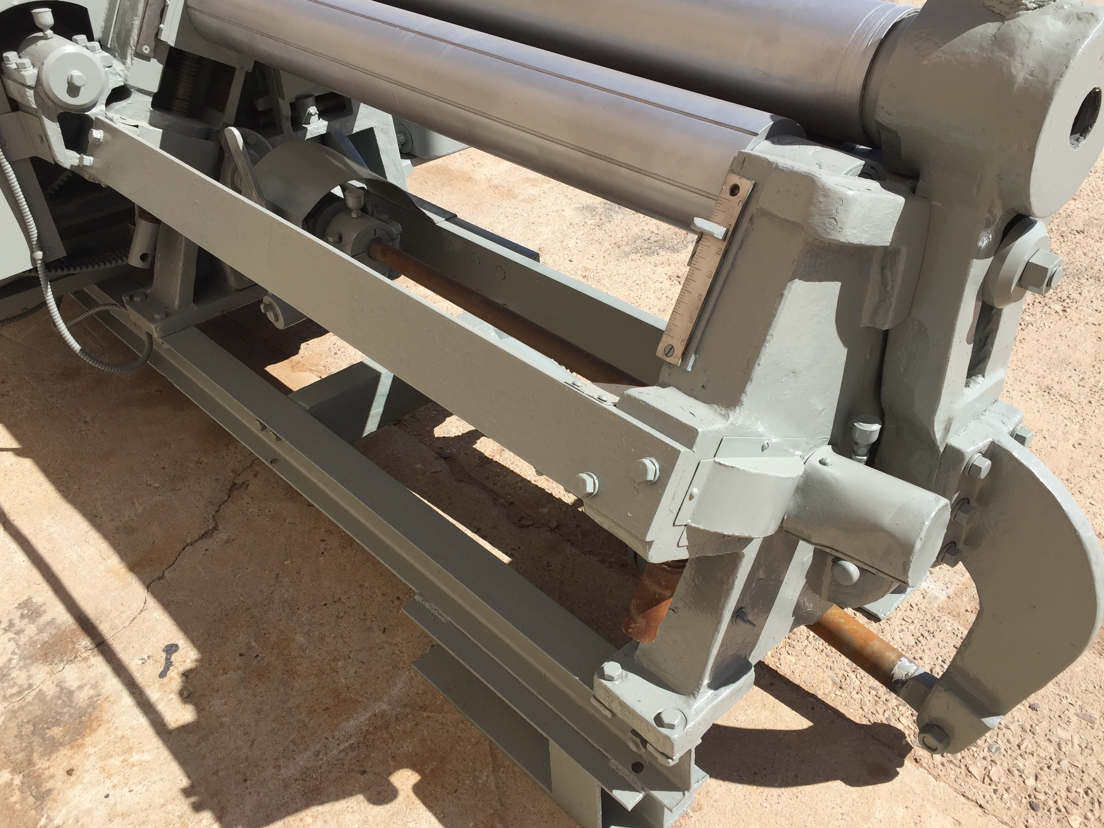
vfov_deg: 46.8
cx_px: 555
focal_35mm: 30
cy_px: 418
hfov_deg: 60.0
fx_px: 957
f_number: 2.2
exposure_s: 1/1980
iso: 32
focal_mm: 4.15
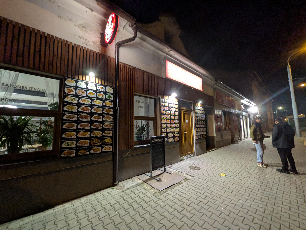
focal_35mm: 14
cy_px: 115
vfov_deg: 85.7
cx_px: 153
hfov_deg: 102.0
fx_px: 124
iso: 341
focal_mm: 1.83
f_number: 2.2
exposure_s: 1/33.3
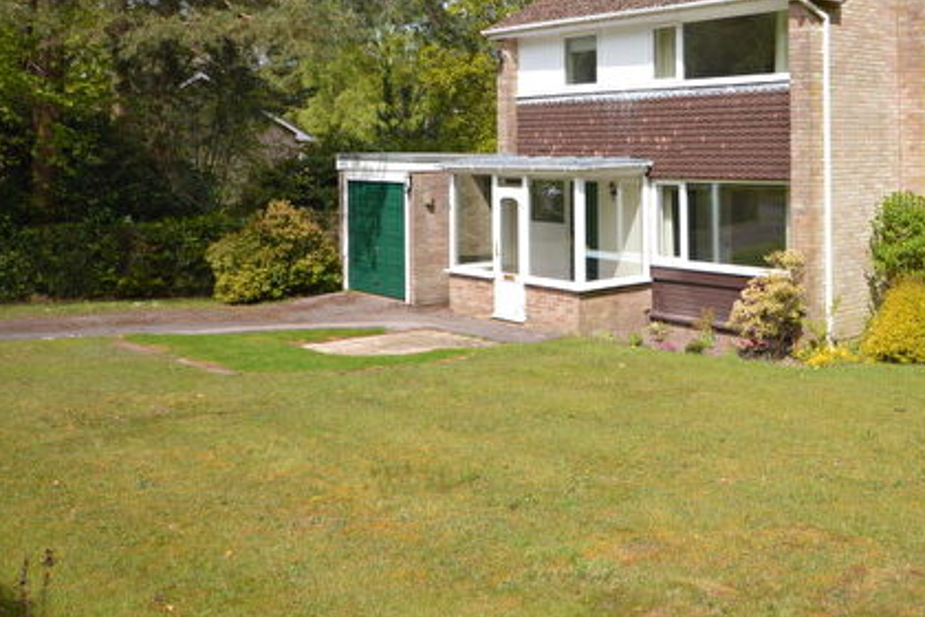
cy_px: 128
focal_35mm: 40
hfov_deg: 46.1
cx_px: 731
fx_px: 1028
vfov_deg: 32.5
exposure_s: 1/200
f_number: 7.1
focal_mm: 16
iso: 100
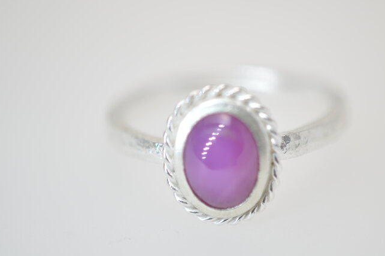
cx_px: 222
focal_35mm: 191
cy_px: 124
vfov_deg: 7.2
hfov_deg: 10.8
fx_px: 2039
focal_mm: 85
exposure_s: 1/125
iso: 100
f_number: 4.2
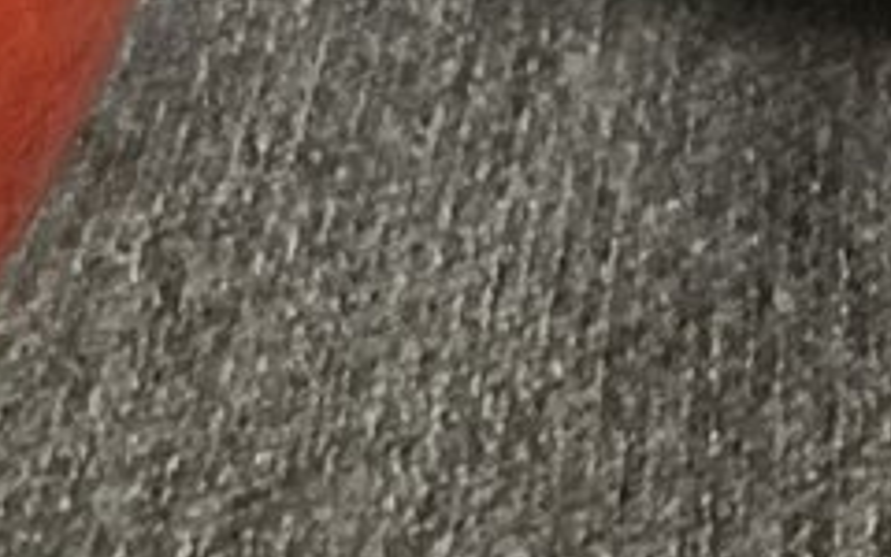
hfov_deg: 9.8
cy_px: -1120
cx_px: 1401
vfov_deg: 5.9
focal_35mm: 207
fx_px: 5027
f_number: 2.4
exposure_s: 1/30
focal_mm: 3.3
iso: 400
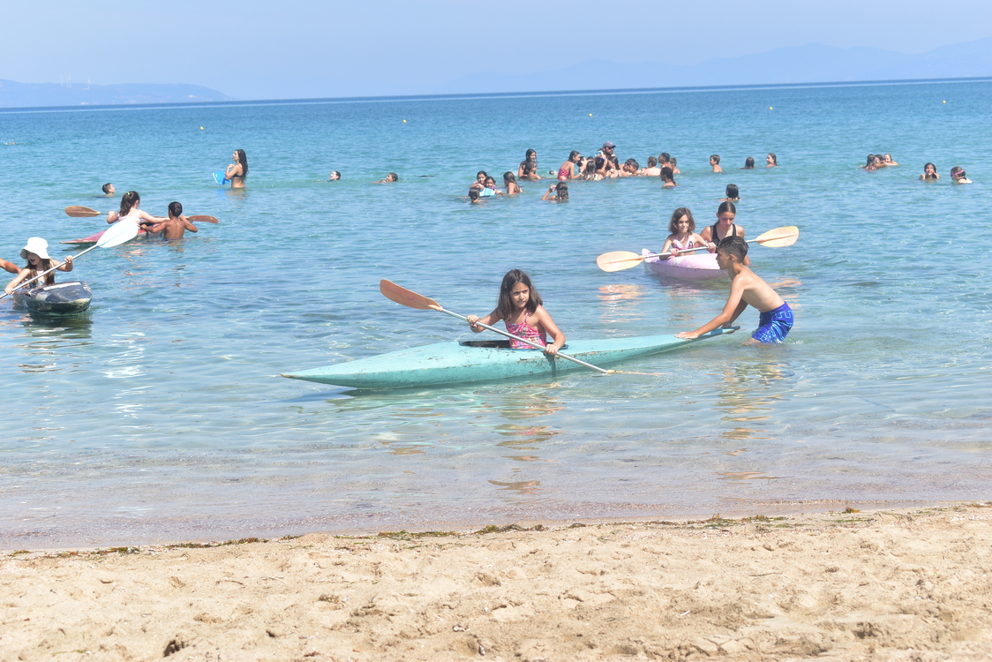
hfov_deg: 24.6
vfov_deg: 16.6
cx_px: 496
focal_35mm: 82
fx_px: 2274
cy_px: 331
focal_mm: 55
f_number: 8
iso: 100
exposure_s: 1/200
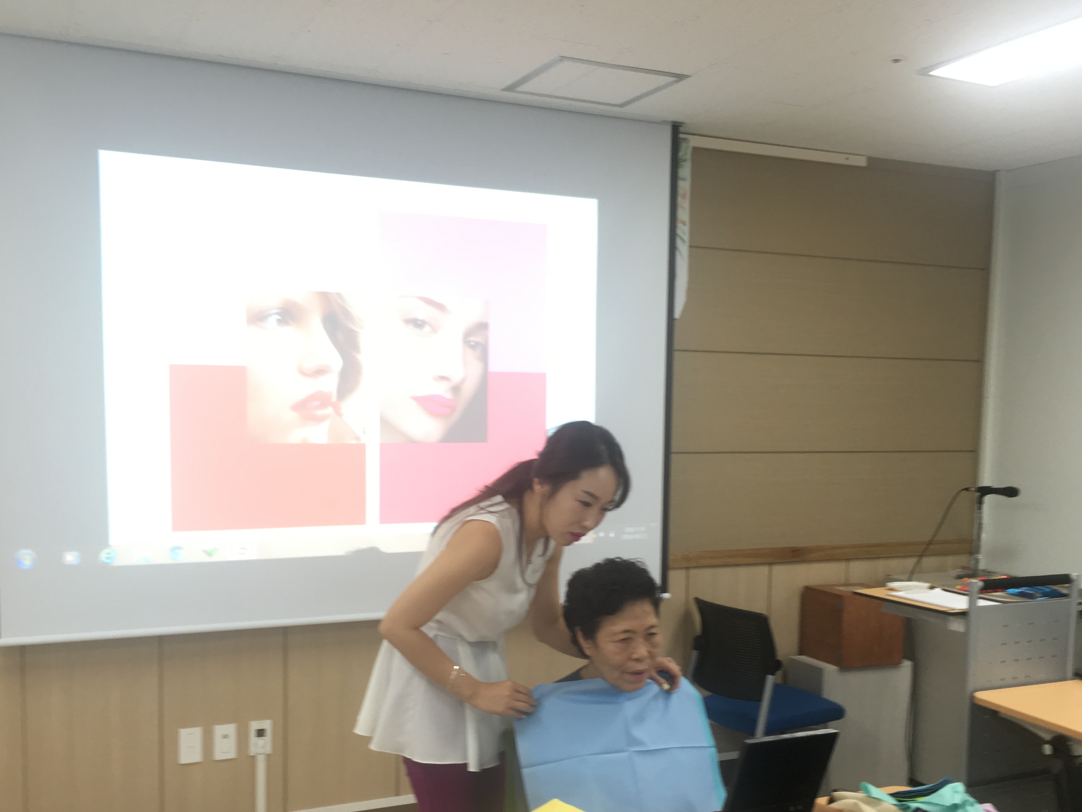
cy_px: 514
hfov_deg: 50.1
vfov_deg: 38.4
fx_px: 1157
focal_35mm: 37
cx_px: 581
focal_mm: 4.15
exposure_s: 1/30
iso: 50
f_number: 2.2
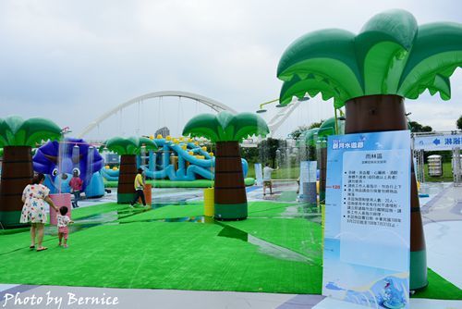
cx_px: 231
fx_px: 347
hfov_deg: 67.4
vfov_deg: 48.0
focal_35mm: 27
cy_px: 154
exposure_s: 1/320
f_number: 5.6
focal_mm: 18
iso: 100
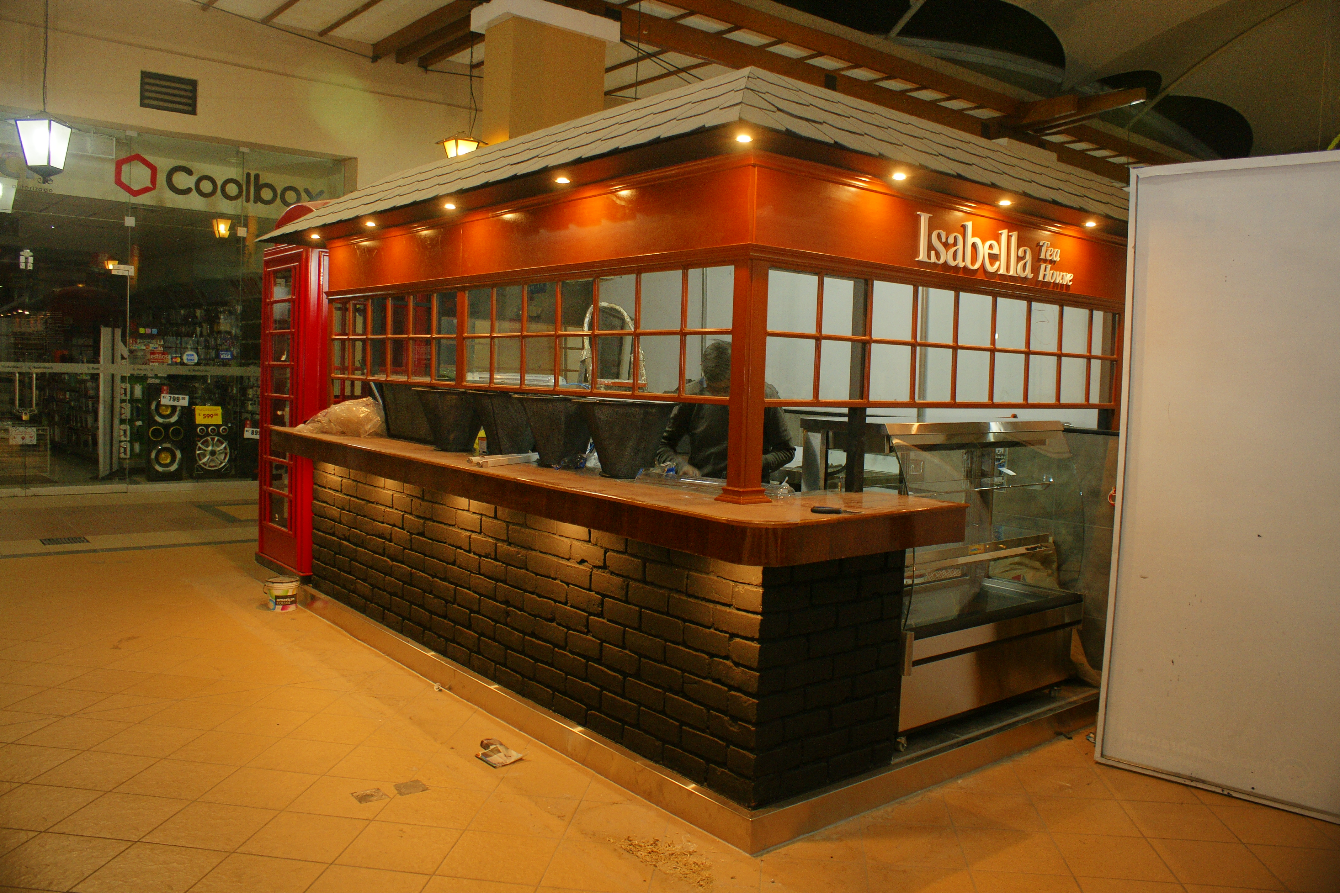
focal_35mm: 27
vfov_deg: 47.9
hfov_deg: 67.4
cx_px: 670
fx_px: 1005
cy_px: 446
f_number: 4
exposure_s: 1/30
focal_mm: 18
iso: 320
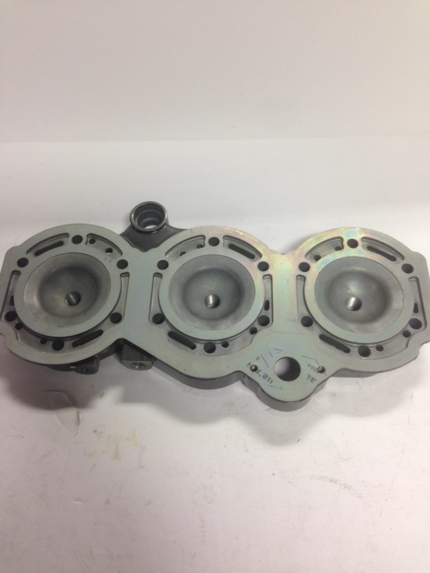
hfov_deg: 42.9
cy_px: 286
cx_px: 215
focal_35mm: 33
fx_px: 547
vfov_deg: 55.4
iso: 50
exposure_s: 1/30
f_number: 2.4
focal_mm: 4.12
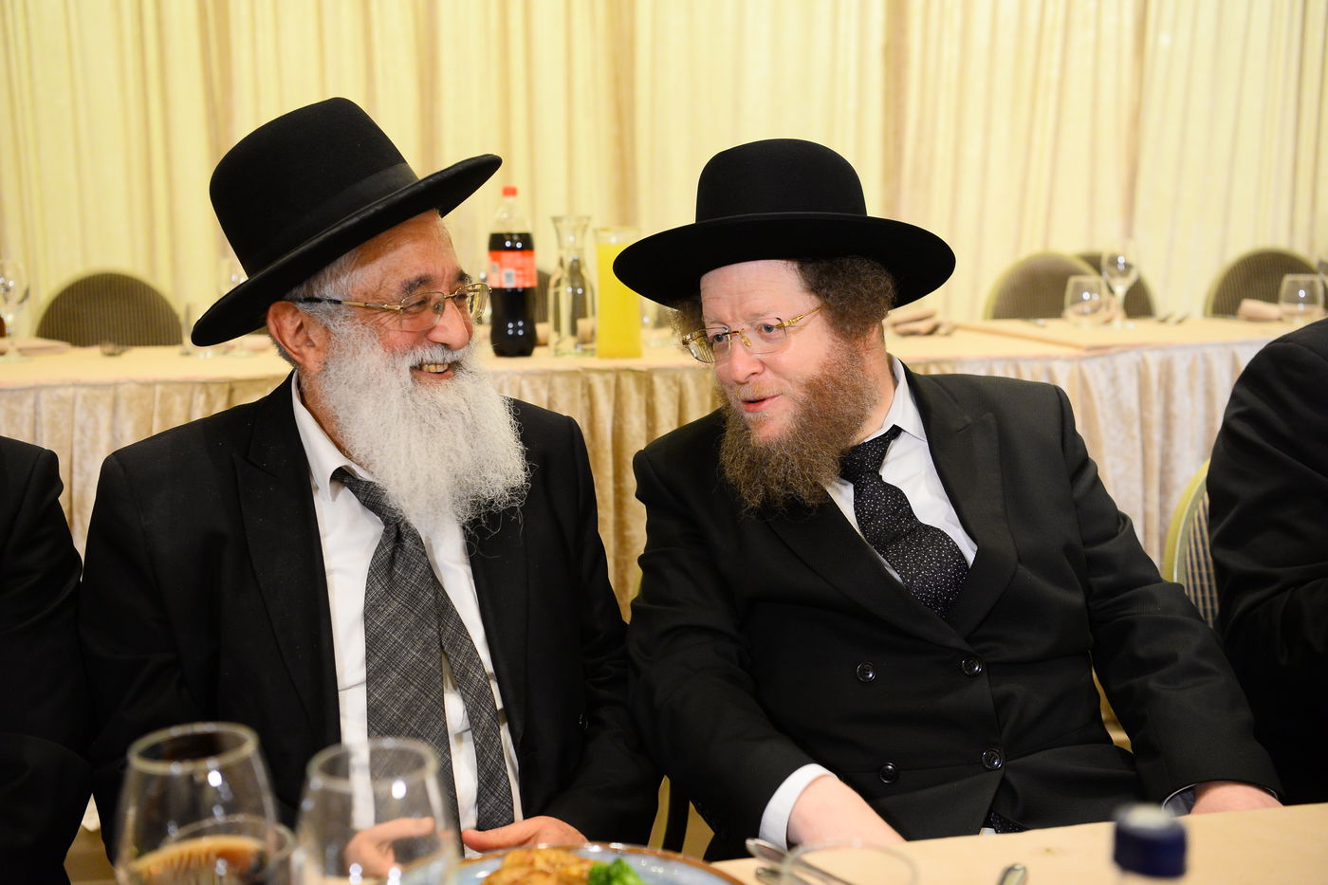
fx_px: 1475
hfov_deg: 48.5
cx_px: 664
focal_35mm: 40
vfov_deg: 33.4
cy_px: 442
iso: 2000
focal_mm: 40
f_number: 3.5
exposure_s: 1/160
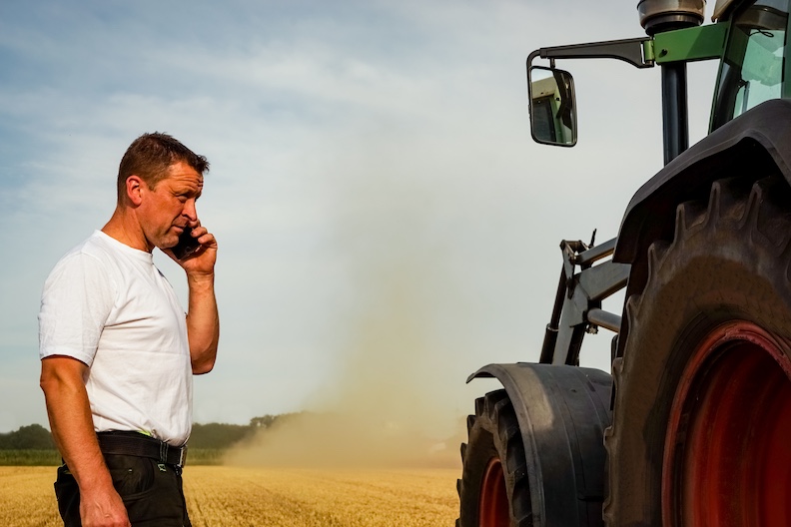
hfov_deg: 36.2
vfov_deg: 24.6
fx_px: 1208
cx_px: 396
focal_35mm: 55
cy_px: 264
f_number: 9
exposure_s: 1/400
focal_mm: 55
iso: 100
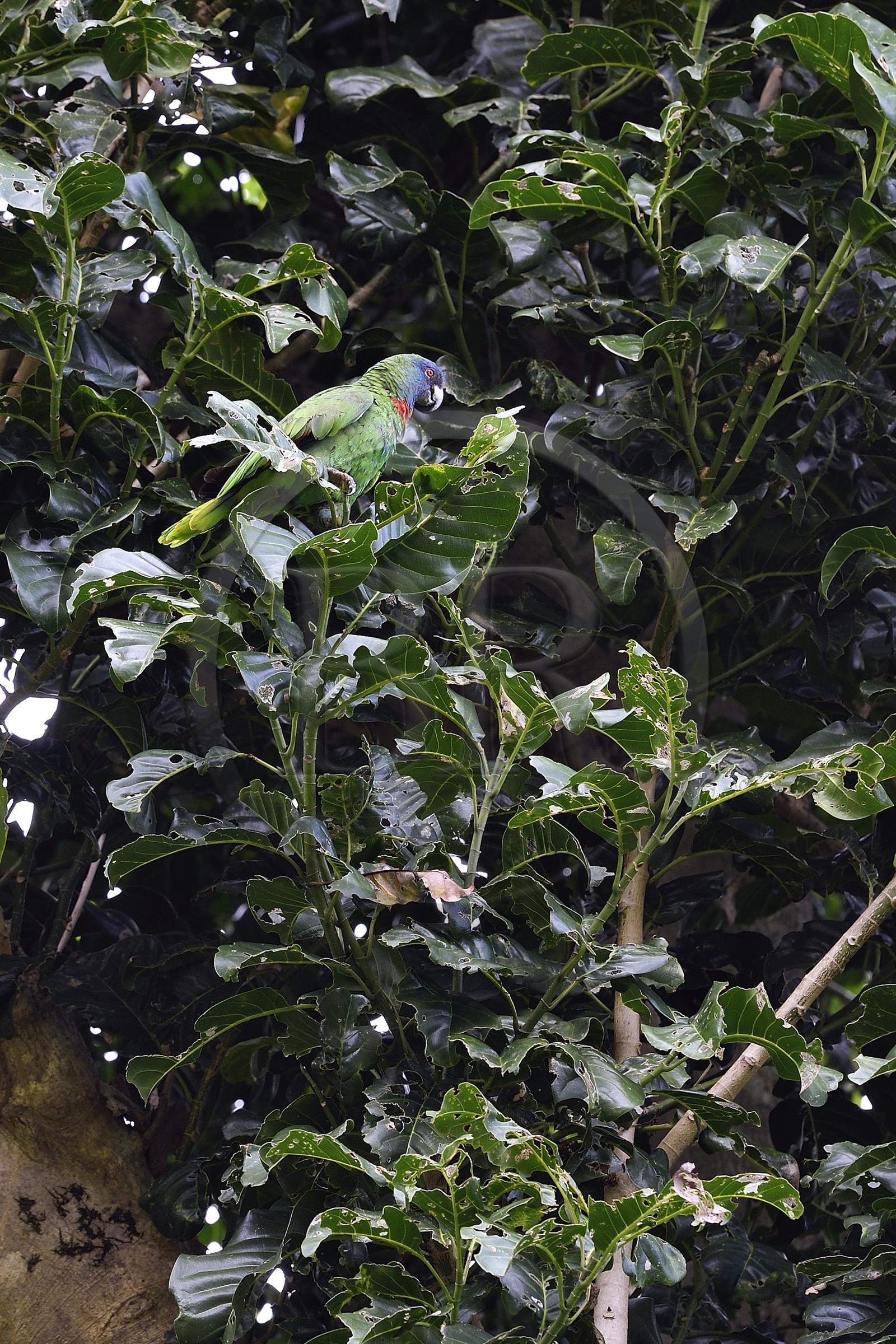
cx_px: 448
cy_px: 672
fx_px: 7466
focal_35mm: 200
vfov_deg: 10.3
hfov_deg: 6.9
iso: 800
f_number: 5.6
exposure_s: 1/250
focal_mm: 200
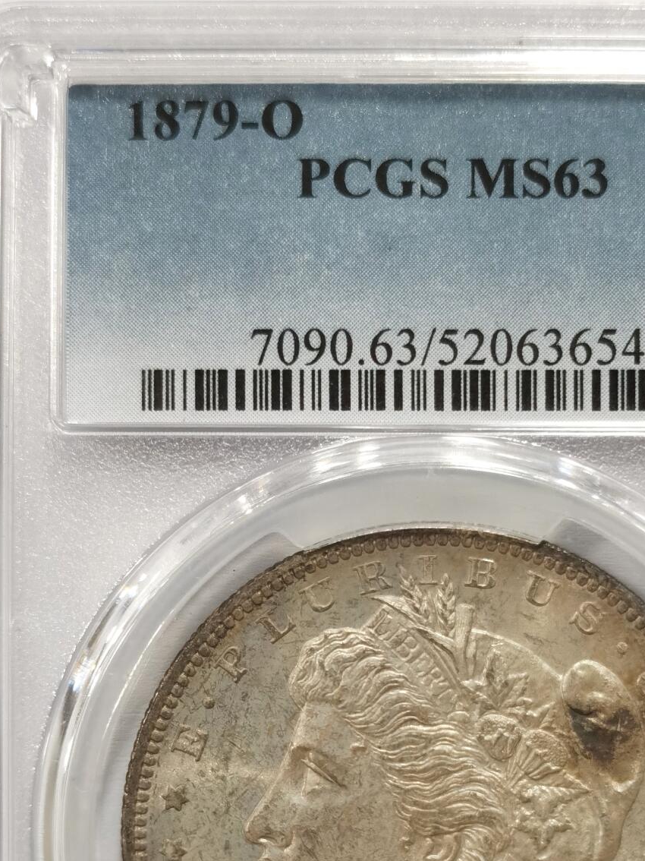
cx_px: 435
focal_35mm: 86
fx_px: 2137
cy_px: 641
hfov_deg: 17.1
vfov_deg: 22.6
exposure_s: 1/100
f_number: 16
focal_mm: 5.56
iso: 125
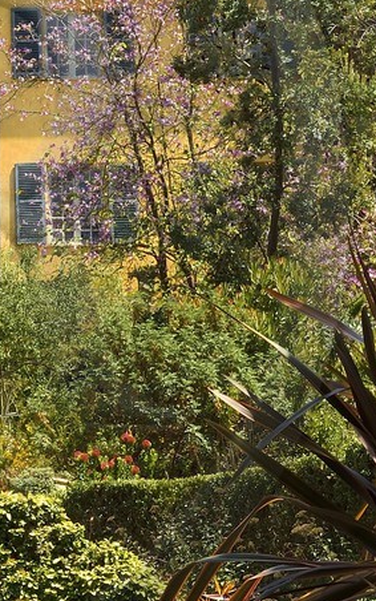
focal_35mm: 173
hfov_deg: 7.5
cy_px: 209
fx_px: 2833
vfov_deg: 12.1
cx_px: -199
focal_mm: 48
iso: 400
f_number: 18
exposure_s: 1/160
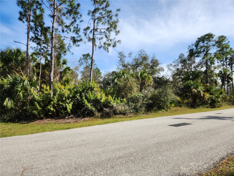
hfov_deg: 73.9
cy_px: 88
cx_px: 117
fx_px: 155
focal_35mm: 23
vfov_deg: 58.9
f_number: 1.8
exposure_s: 1/1318
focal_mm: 5.4
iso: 20
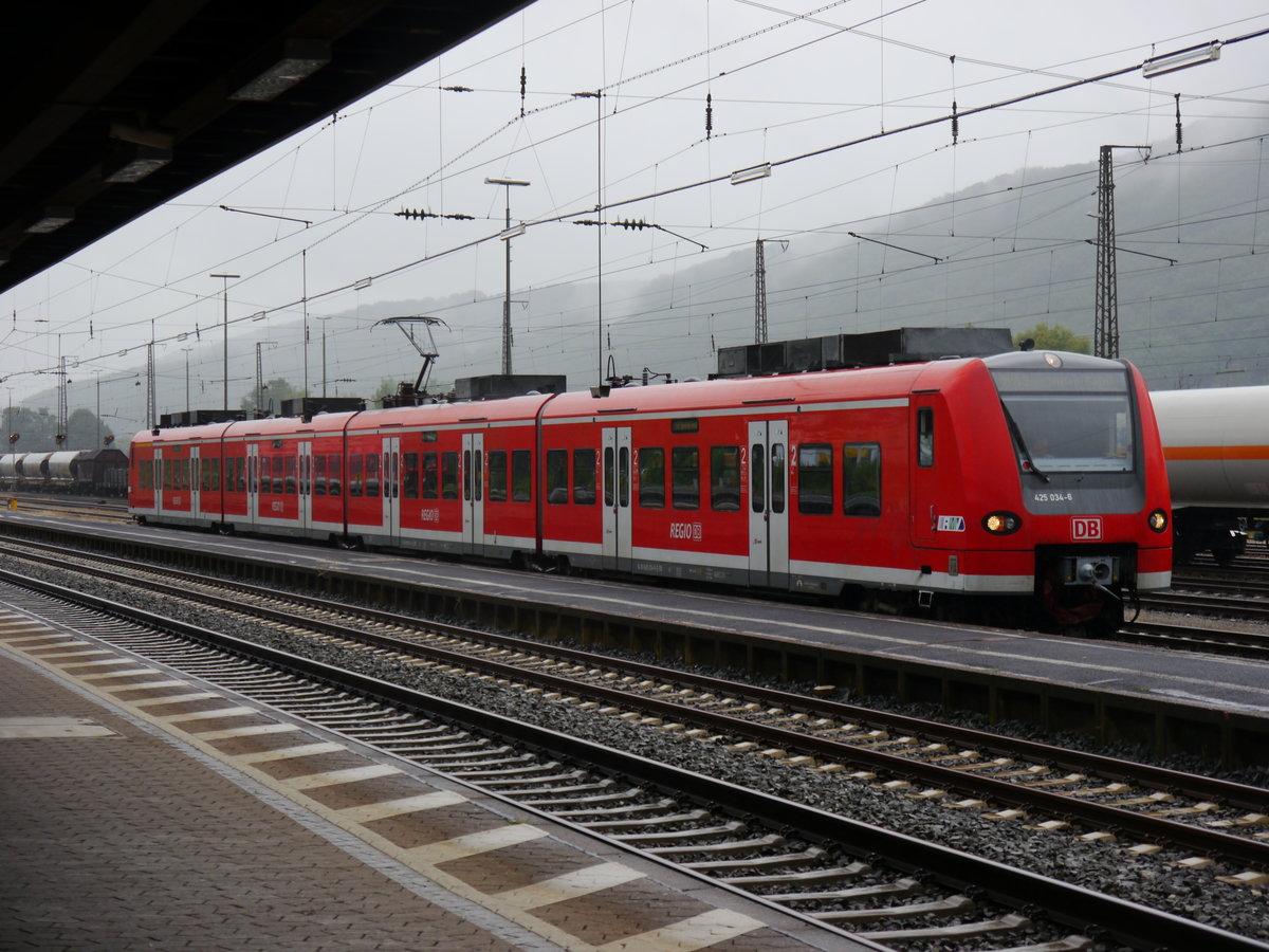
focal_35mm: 78
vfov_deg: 18.9
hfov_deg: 25.0
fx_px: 2859
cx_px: 634
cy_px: 476
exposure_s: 1/160
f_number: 5.6
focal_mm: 39
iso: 160
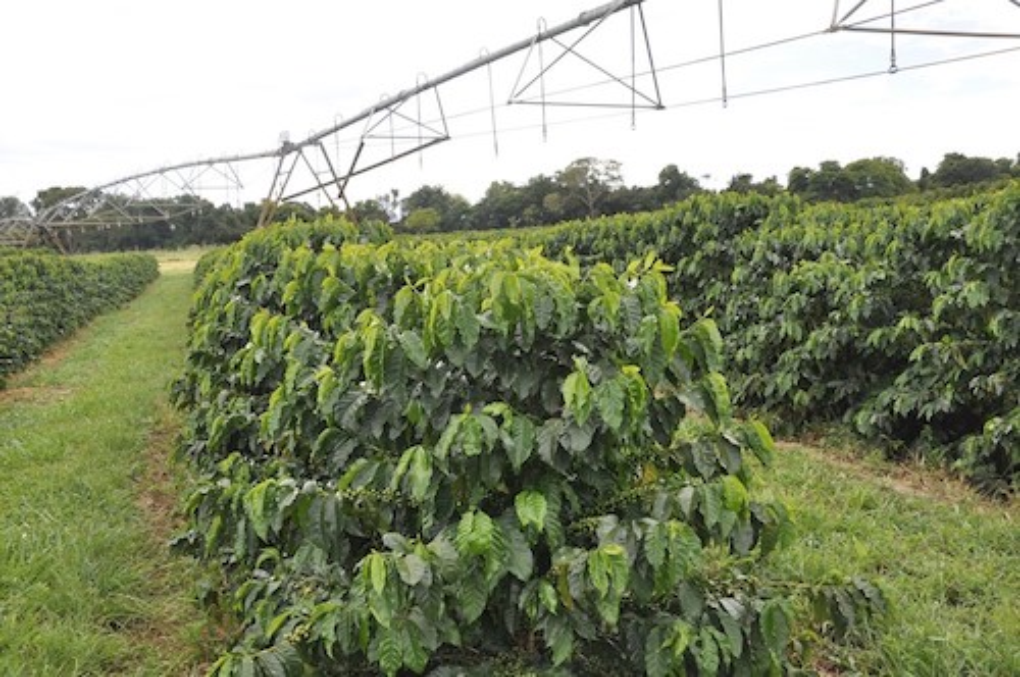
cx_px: 510
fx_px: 1188
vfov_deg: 31.8
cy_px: 338
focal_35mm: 42
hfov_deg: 46.5
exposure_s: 1/100
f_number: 10
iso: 200
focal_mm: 28
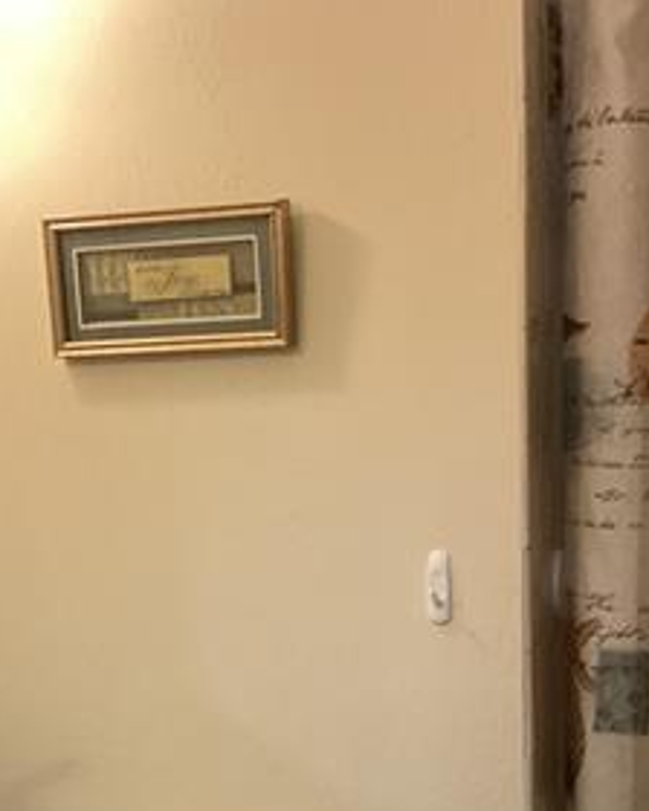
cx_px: 220
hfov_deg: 18.4
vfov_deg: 22.2
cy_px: 805
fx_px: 1993
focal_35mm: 83
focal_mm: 3.3
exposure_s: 1/60
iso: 125
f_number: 2.4
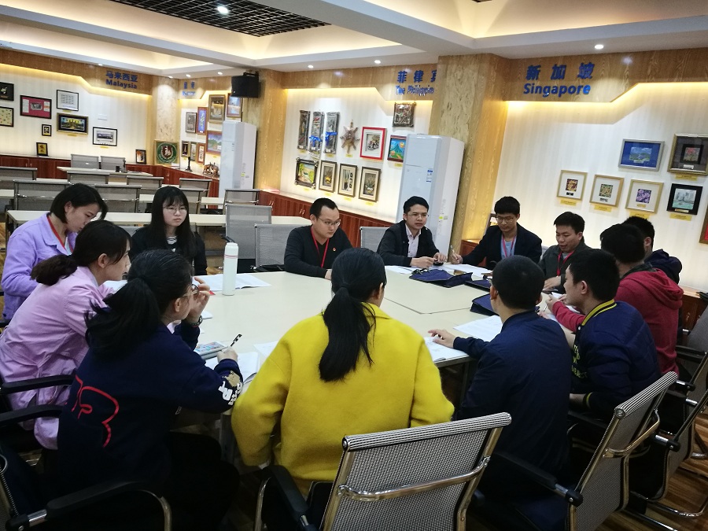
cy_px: 266
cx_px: 354
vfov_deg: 51.4
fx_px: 552
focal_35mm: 27
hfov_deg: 65.3
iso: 400
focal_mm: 4.5
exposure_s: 1/33.3
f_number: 2.2
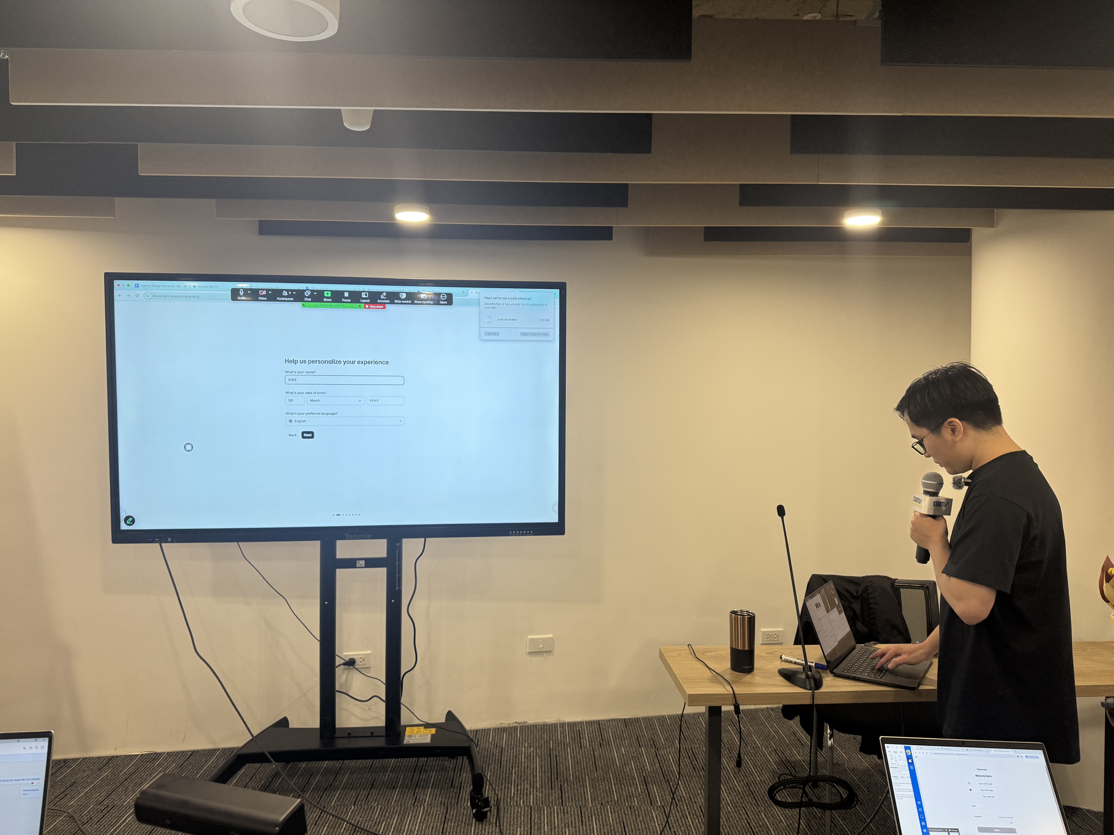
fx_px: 772
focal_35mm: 24
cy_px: 418
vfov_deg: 56.8
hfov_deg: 71.6
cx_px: 557
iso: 125
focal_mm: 6.76
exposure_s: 1/100
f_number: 1.78
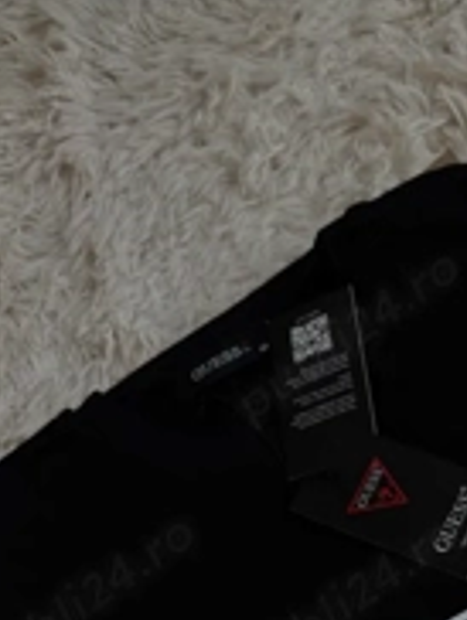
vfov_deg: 30.9
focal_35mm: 57
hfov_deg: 25.0
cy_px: 644
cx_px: 416
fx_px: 1023
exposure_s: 1/50
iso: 100
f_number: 1.6
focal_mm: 5.96
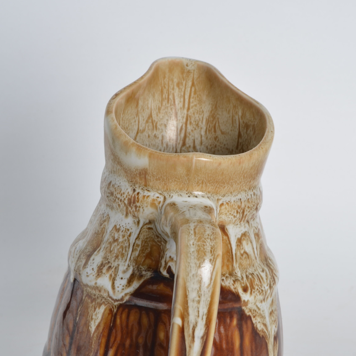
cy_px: 246
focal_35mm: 102
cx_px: 183
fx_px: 1187
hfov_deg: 17.1
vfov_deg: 17.0
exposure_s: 1/125
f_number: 14
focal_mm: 50
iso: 100
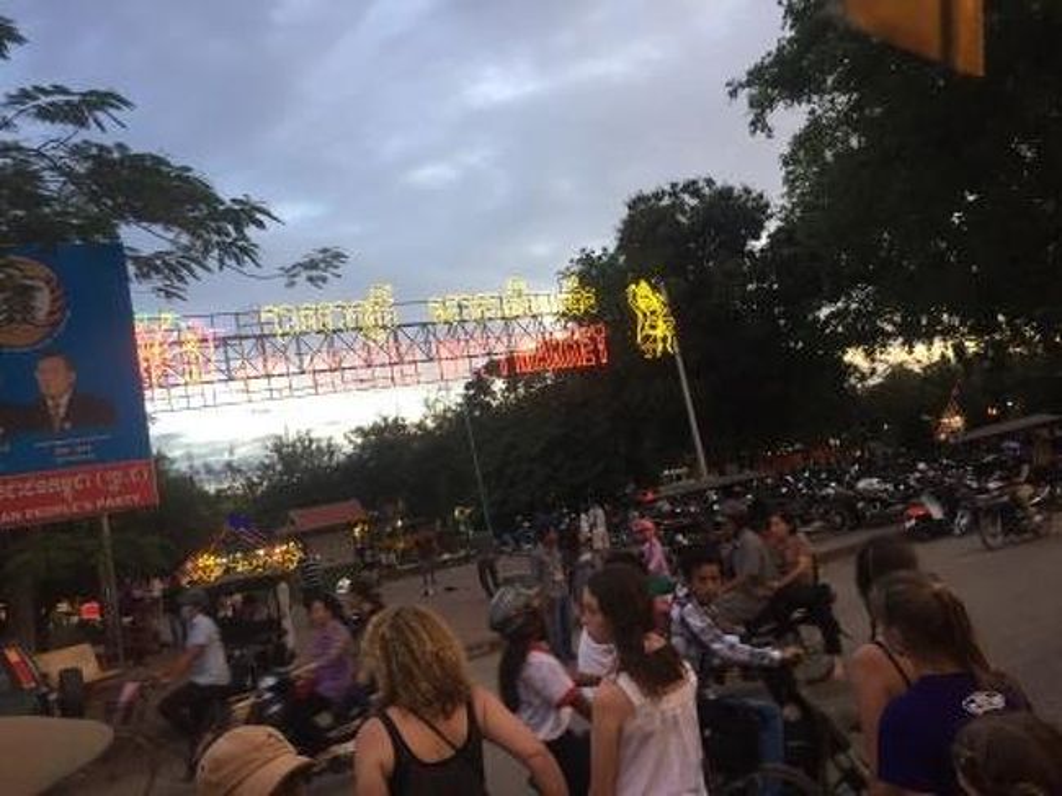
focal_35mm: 29
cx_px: 531
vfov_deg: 48.2
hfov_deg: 61.7
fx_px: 889
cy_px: 398
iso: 50
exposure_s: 1/30
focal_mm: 4.15
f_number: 2.2
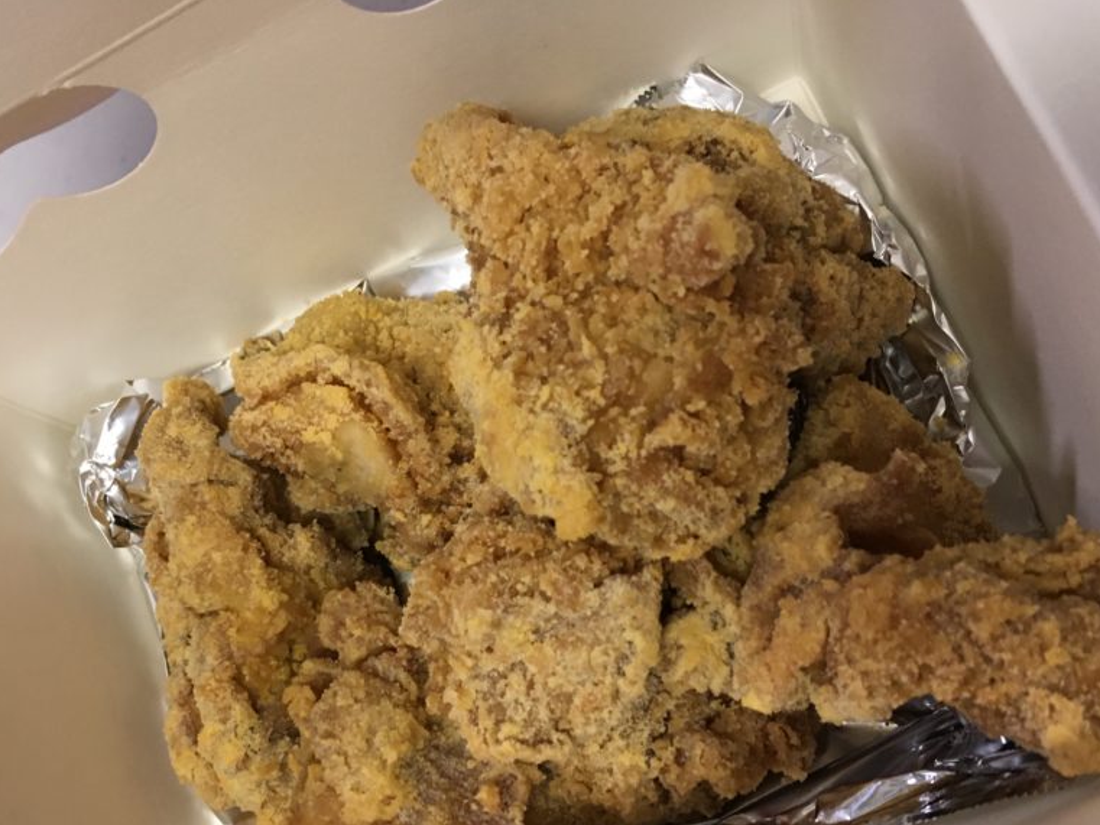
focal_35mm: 39
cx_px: 503
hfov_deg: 47.8
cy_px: 549
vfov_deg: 36.5
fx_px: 1240
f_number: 2.2
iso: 125
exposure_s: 1/30
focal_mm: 4.15
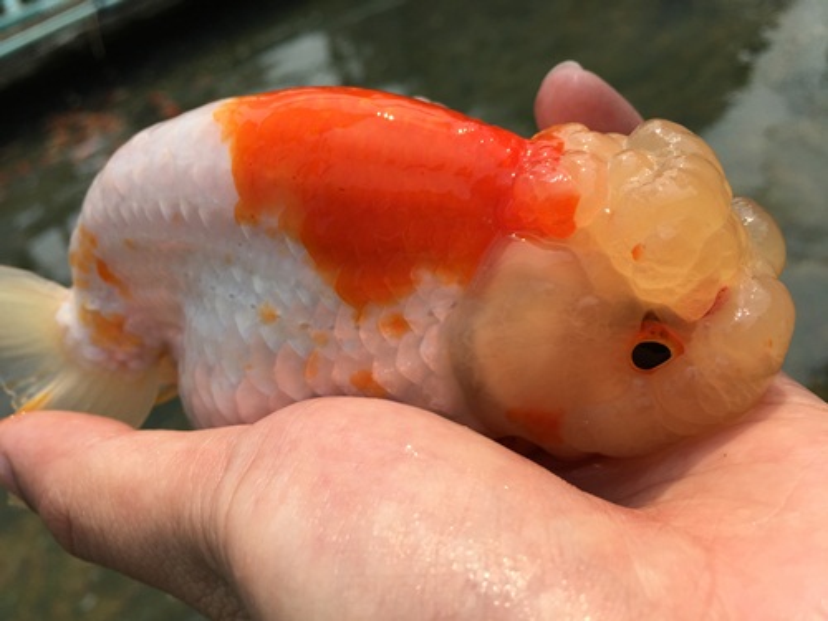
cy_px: 310
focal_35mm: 29
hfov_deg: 61.7
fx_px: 694
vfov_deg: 48.2
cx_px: 414
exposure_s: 1/1721
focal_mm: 4.15
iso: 32
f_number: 2.2
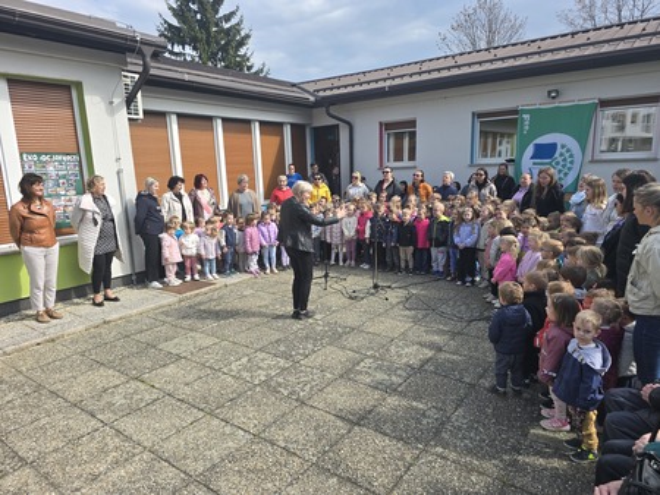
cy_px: 248
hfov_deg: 73.9
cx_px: 330
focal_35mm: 23
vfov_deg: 58.9
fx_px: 439
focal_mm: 6.3
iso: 12
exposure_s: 1/462
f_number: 1.7
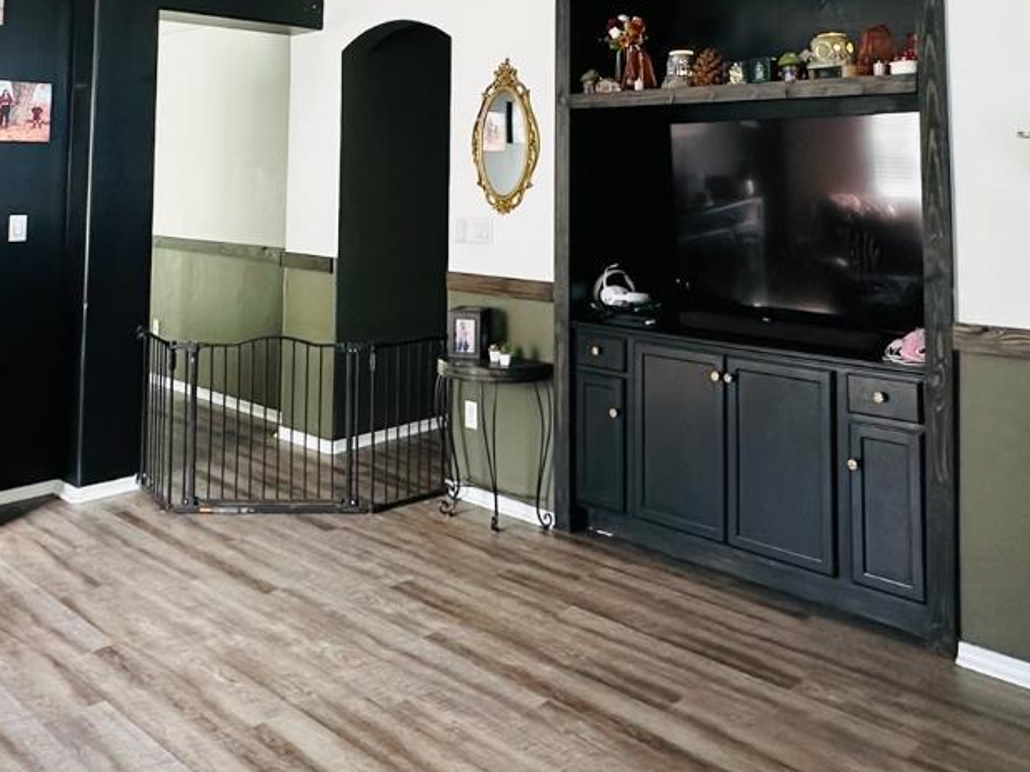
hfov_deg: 54.0
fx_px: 1011
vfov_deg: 39.1
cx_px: 498
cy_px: 89
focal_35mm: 34
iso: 320
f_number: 2.2
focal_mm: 2.22
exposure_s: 1/93
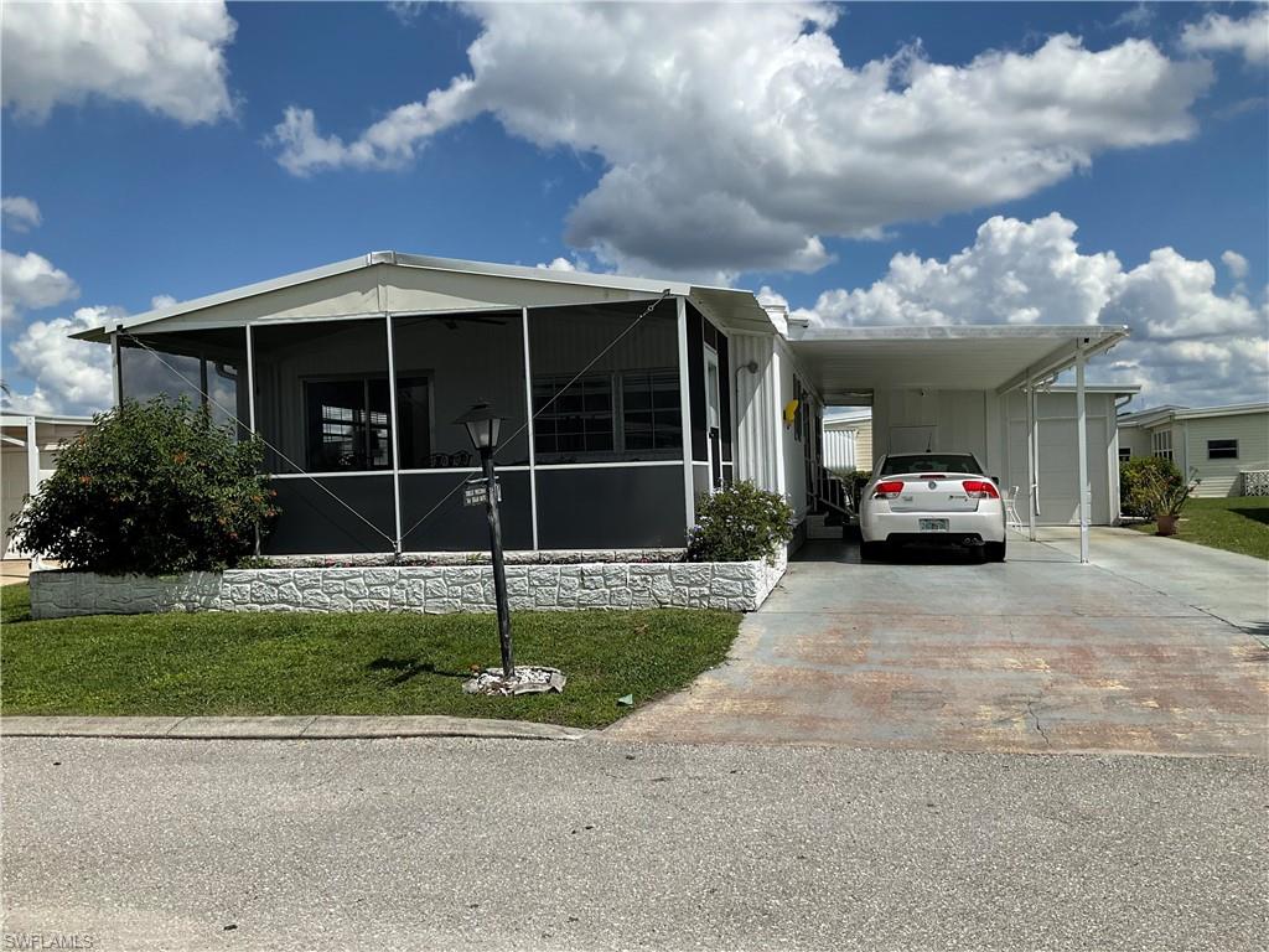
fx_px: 1063
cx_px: 634
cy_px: 476
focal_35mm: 29
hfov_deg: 61.7
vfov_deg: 48.2
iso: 25
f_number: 1.8
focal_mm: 3
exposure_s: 1/4065
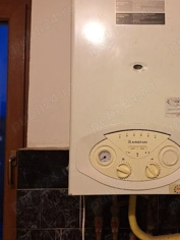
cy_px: 119
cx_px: 142
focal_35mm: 39
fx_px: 270
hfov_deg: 35.7
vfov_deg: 47.9
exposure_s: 1/50
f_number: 1.8
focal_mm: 5.54
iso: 250
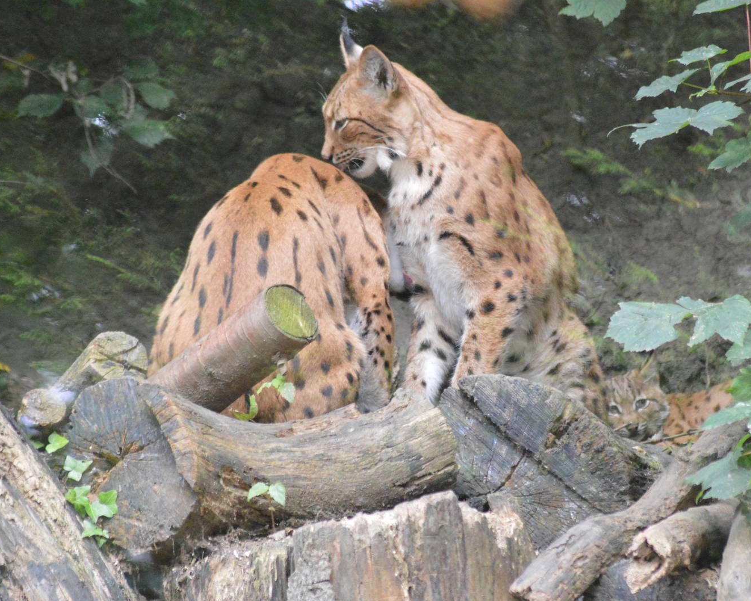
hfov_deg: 6.7
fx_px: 6423
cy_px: 301
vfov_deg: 5.4
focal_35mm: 289
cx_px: 448
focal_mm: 170
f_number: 4.5
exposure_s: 1/500
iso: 6400
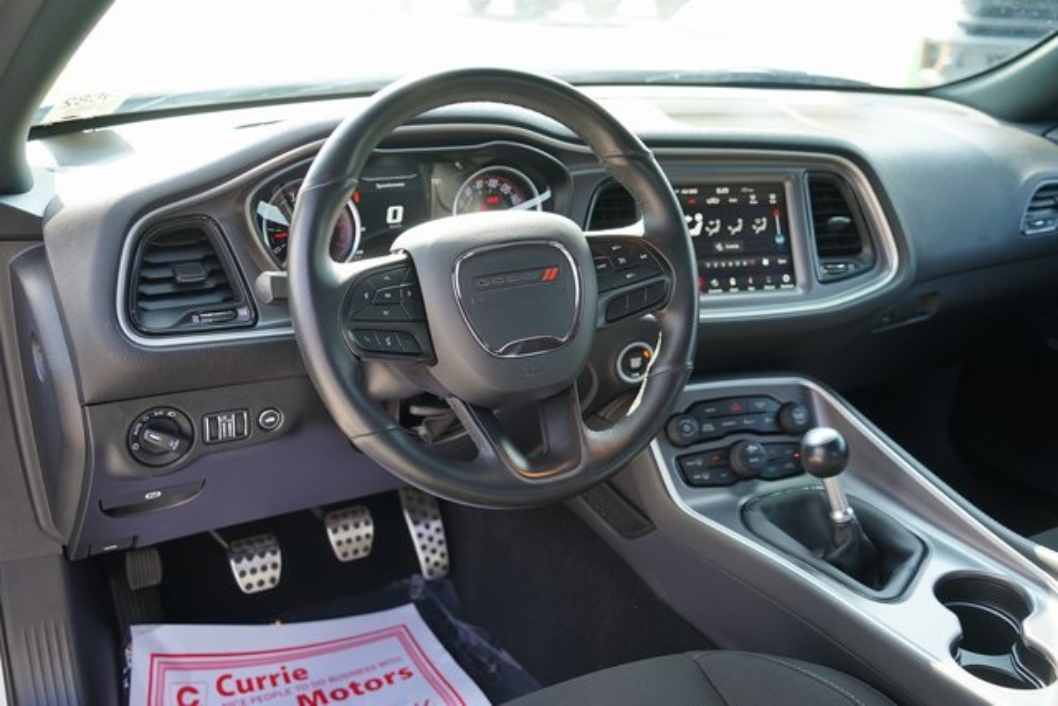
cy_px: 353
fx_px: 1058
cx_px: 529
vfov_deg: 36.9
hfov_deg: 53.1
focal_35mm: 36
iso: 125
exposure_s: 1/60
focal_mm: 36
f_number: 4
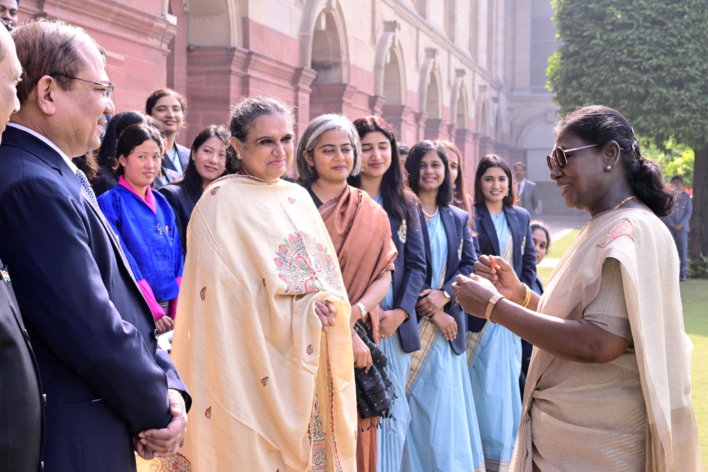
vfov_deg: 23.8
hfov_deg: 35.1
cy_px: 236
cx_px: 354
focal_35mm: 57
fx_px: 1121
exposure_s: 1/200
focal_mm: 57
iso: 500
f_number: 9
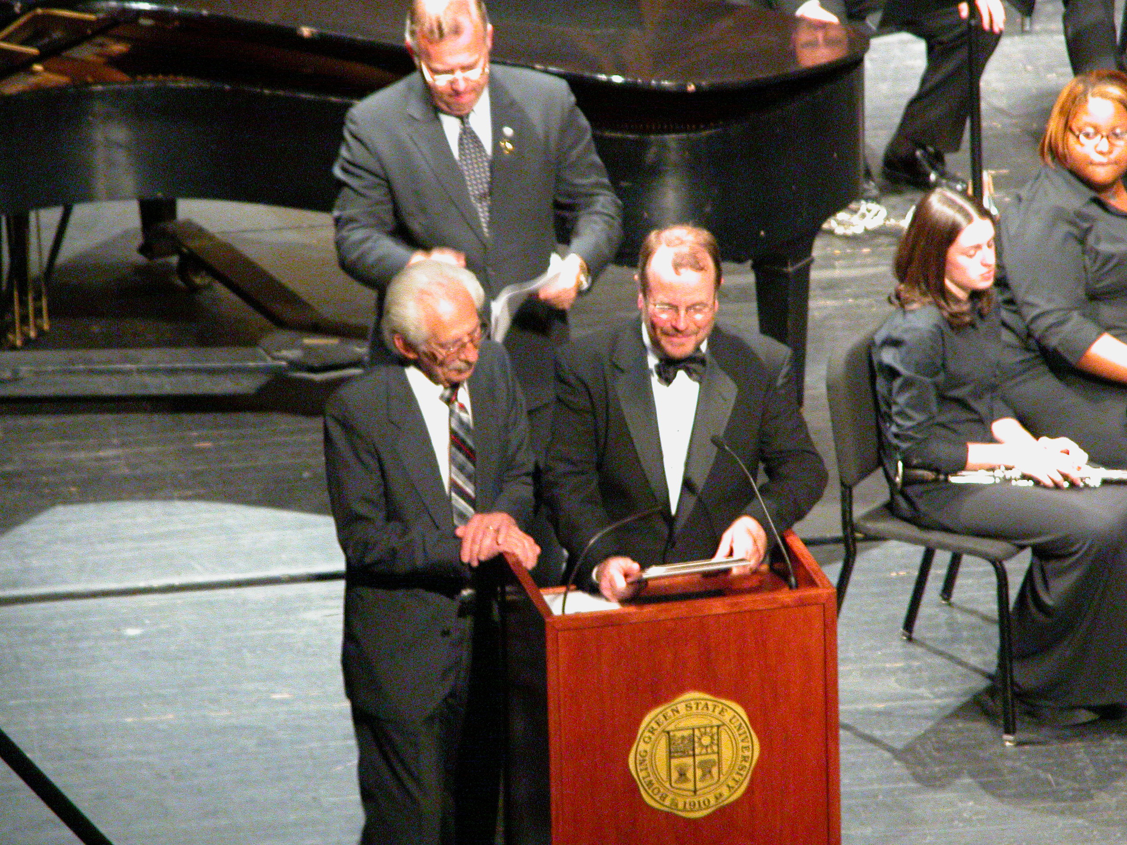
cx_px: 564
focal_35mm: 280
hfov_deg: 7.1
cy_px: 422
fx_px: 9116
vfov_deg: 5.3
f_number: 4.2
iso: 800
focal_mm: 71.2
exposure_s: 1/22
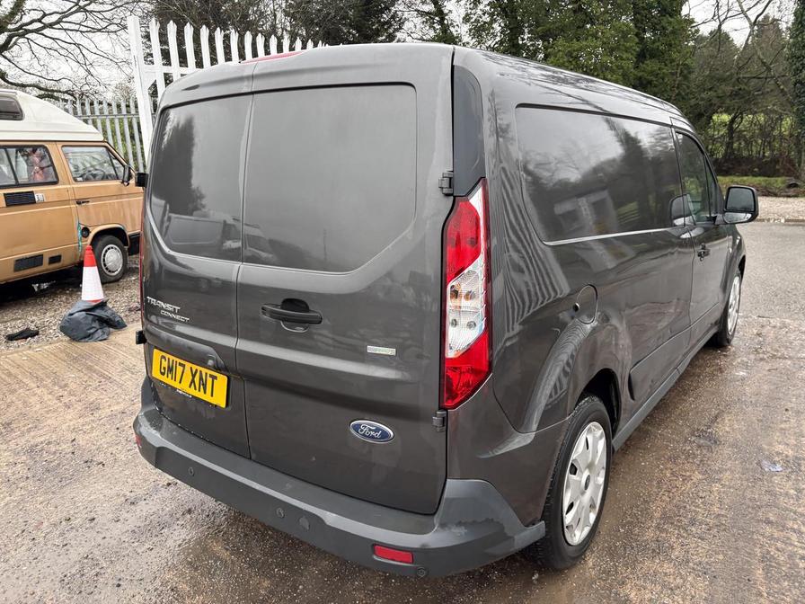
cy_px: 302
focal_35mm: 26
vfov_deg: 53.1
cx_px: 402
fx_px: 605
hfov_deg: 67.3
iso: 64
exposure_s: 1/121
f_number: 1.6
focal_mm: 5.96
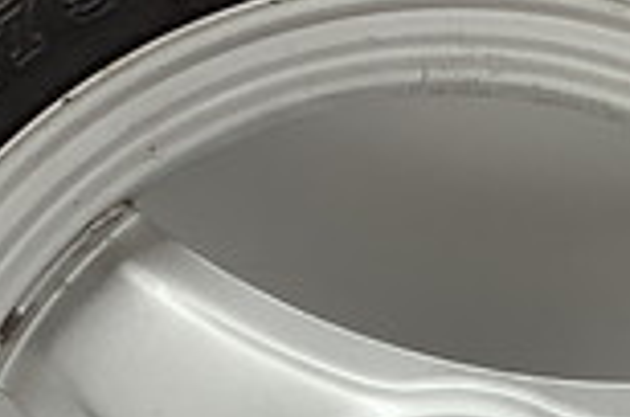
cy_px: 572
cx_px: 417
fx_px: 2200
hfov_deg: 16.3
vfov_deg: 10.5
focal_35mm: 126
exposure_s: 1/120
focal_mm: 3.3
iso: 80
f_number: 2.4
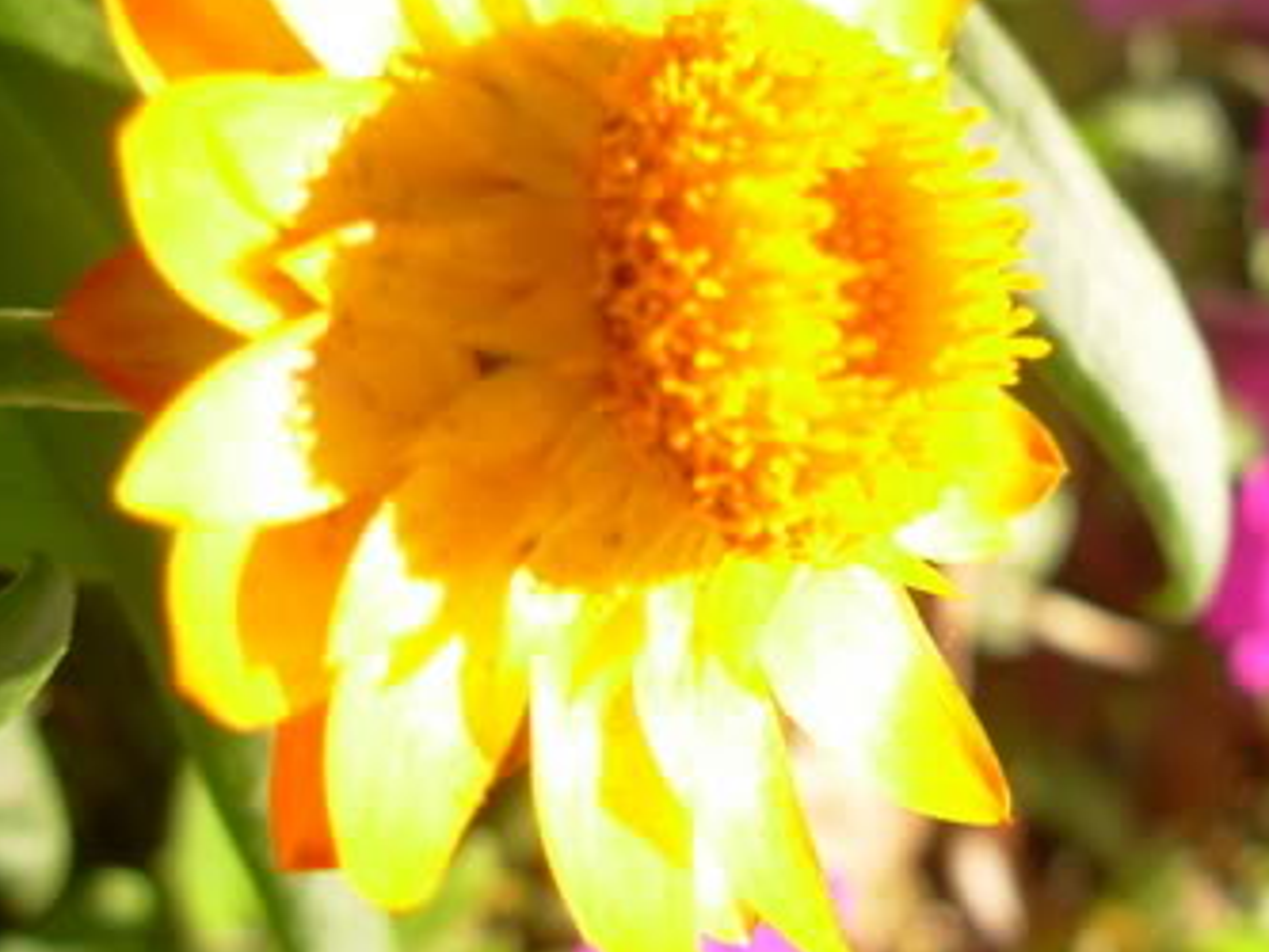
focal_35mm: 73
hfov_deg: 26.1
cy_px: 228
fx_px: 2677
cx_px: 1059
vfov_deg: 20.0
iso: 50
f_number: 2.9
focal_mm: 6.3
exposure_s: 1/512
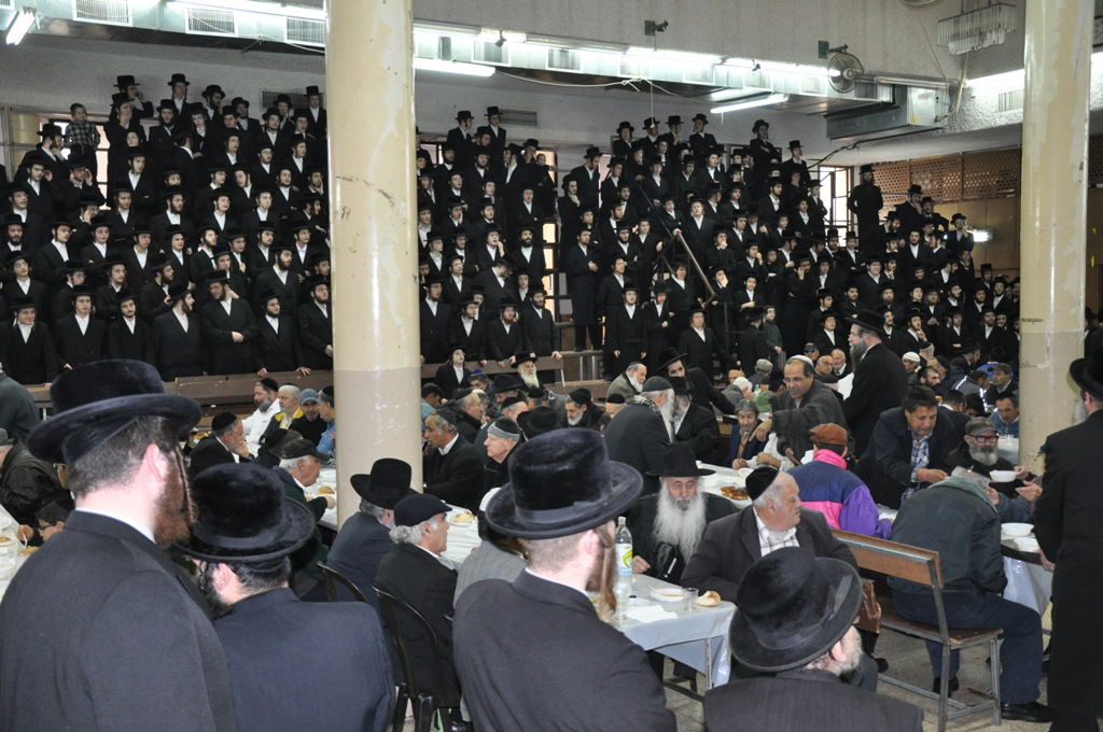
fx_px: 1147
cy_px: 366
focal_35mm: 38
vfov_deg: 35.4
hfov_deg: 51.3
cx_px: 552
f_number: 4
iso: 800
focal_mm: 25
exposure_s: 1/60
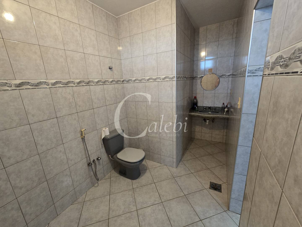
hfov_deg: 106.2
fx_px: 113
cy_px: 114
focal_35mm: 13
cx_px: 151
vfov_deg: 89.9
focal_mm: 2.2
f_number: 2.2
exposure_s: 1/60
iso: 500
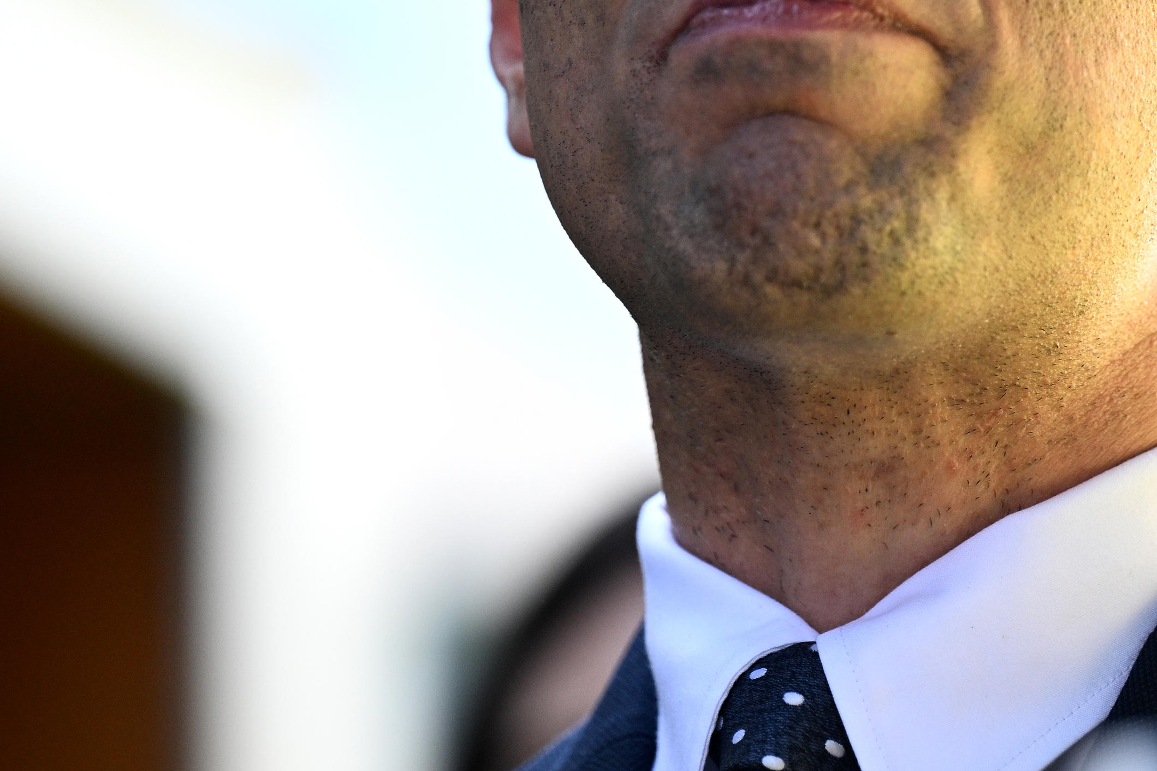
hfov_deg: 5.0
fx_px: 13270
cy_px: -58
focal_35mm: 413
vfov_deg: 3.3
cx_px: 806
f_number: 3.2
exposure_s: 1/500
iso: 640
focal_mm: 175
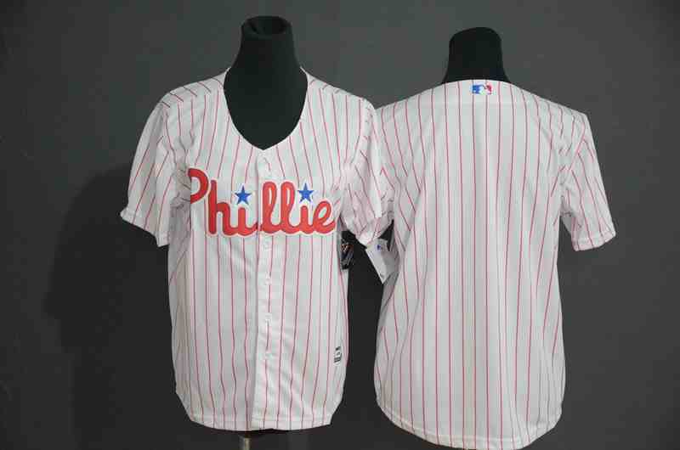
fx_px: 1697
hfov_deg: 22.7
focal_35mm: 90
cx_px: 340
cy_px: 225
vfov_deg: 15.1
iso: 4000
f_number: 5
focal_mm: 60
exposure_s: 1/40
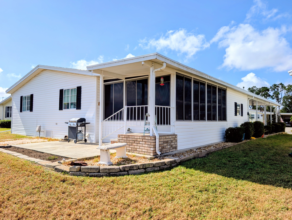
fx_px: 203
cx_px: 146
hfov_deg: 71.5
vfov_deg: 56.9
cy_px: 110
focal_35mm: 24
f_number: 1.68
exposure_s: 1/1381
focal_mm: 6.9
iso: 19
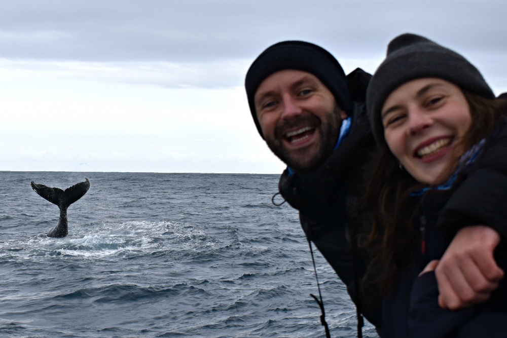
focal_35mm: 40
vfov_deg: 33.0
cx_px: 254
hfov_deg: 47.9
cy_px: 169
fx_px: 570
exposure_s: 1/1600
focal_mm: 27
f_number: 5.6
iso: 400
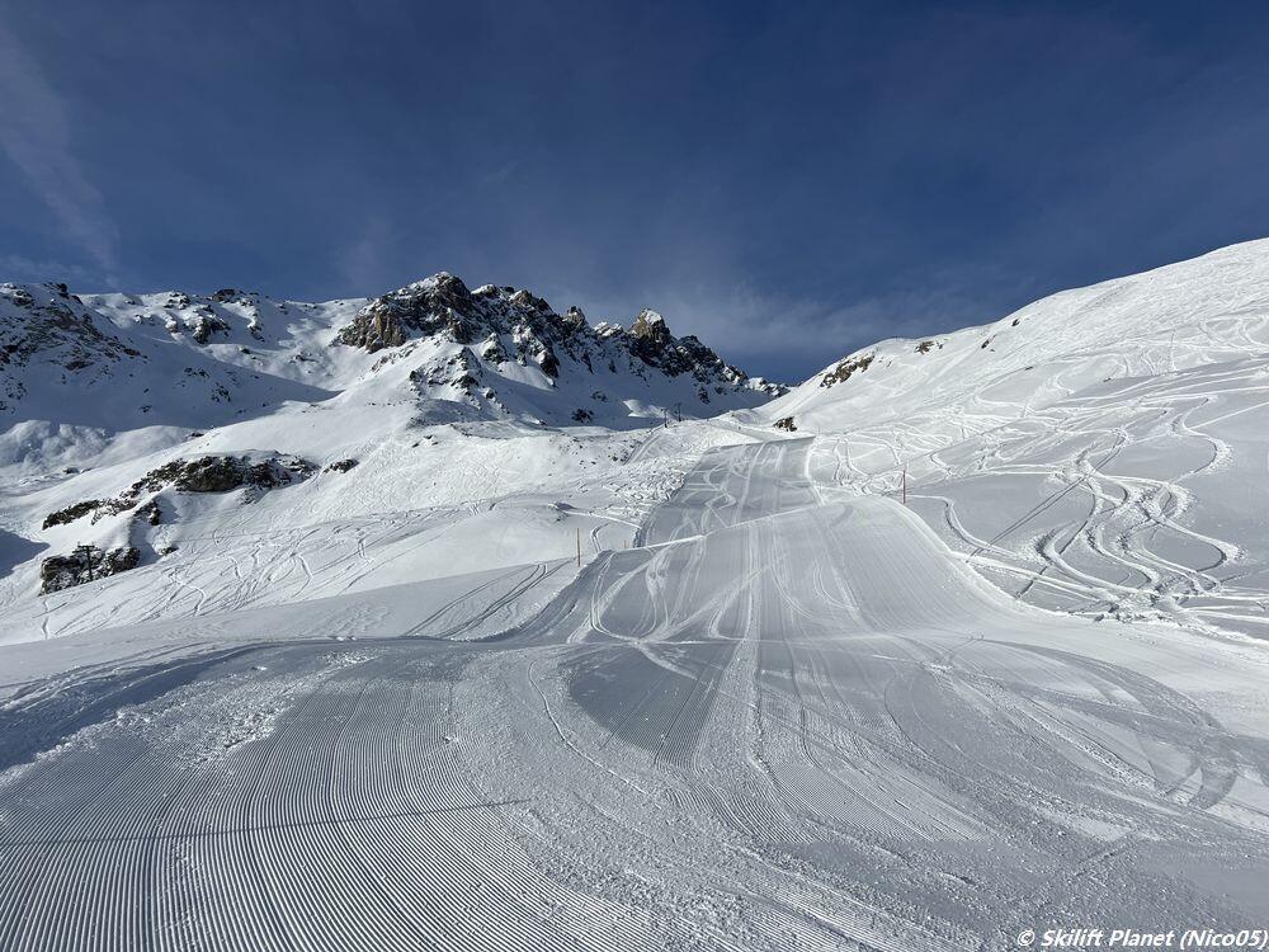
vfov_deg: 53.1
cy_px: 476
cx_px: 634
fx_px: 953
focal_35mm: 26
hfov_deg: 67.3
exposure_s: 1/12658
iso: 50
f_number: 1.5
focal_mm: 5.7
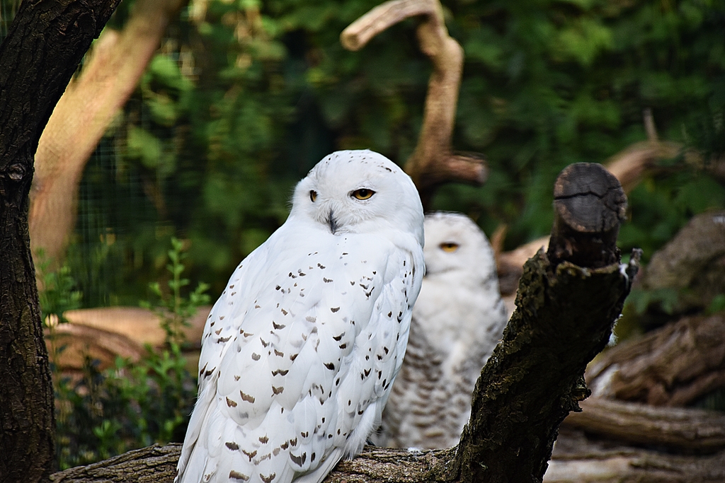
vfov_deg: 6.5
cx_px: 362
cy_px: 242
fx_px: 4229
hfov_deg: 9.8
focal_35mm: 210
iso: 1000
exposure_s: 1/500
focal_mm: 140
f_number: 5.6
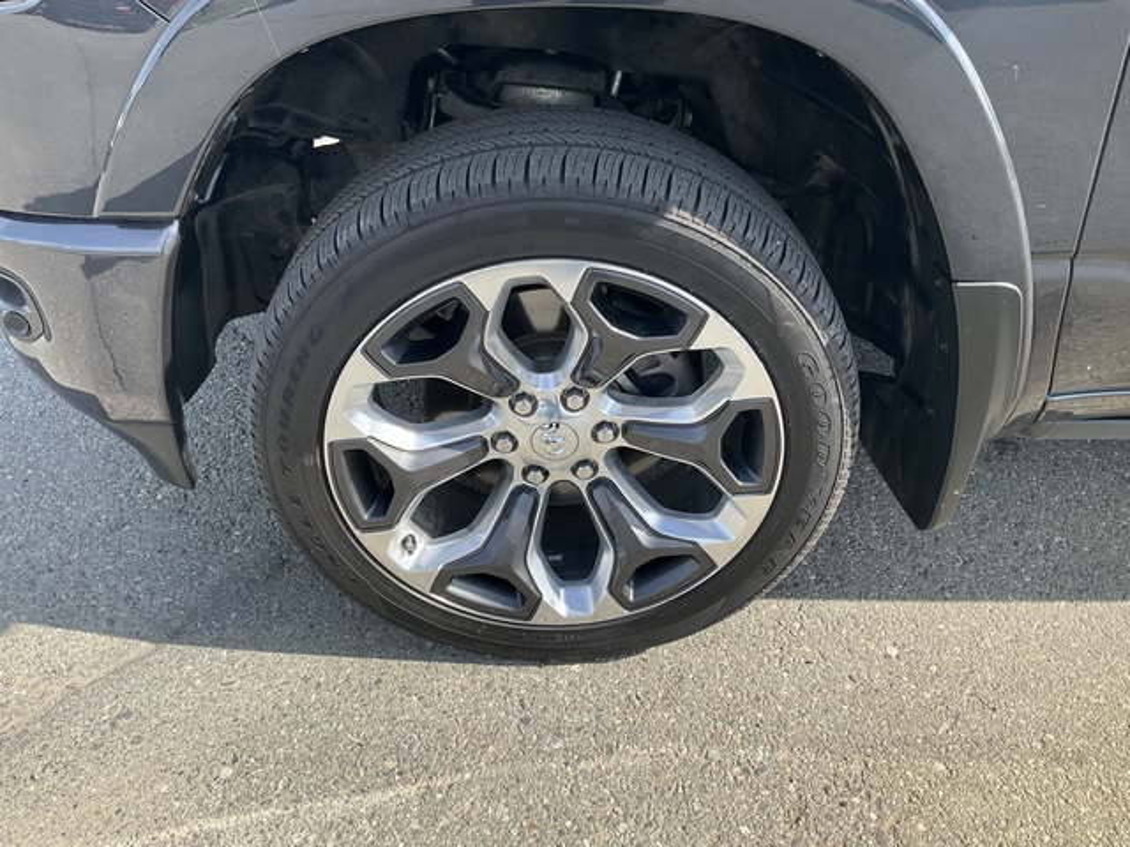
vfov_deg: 48.2
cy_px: 424
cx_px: 565
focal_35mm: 29
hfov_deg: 61.7
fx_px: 947
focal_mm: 3
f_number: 1.8
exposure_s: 1/540
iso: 25
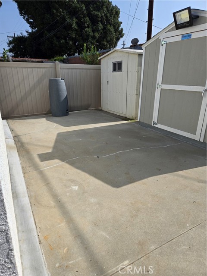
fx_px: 183
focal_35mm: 23
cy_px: 138
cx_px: 104
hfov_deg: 58.9
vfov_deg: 73.9
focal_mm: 5.4
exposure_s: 1/2775
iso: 25
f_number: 1.8
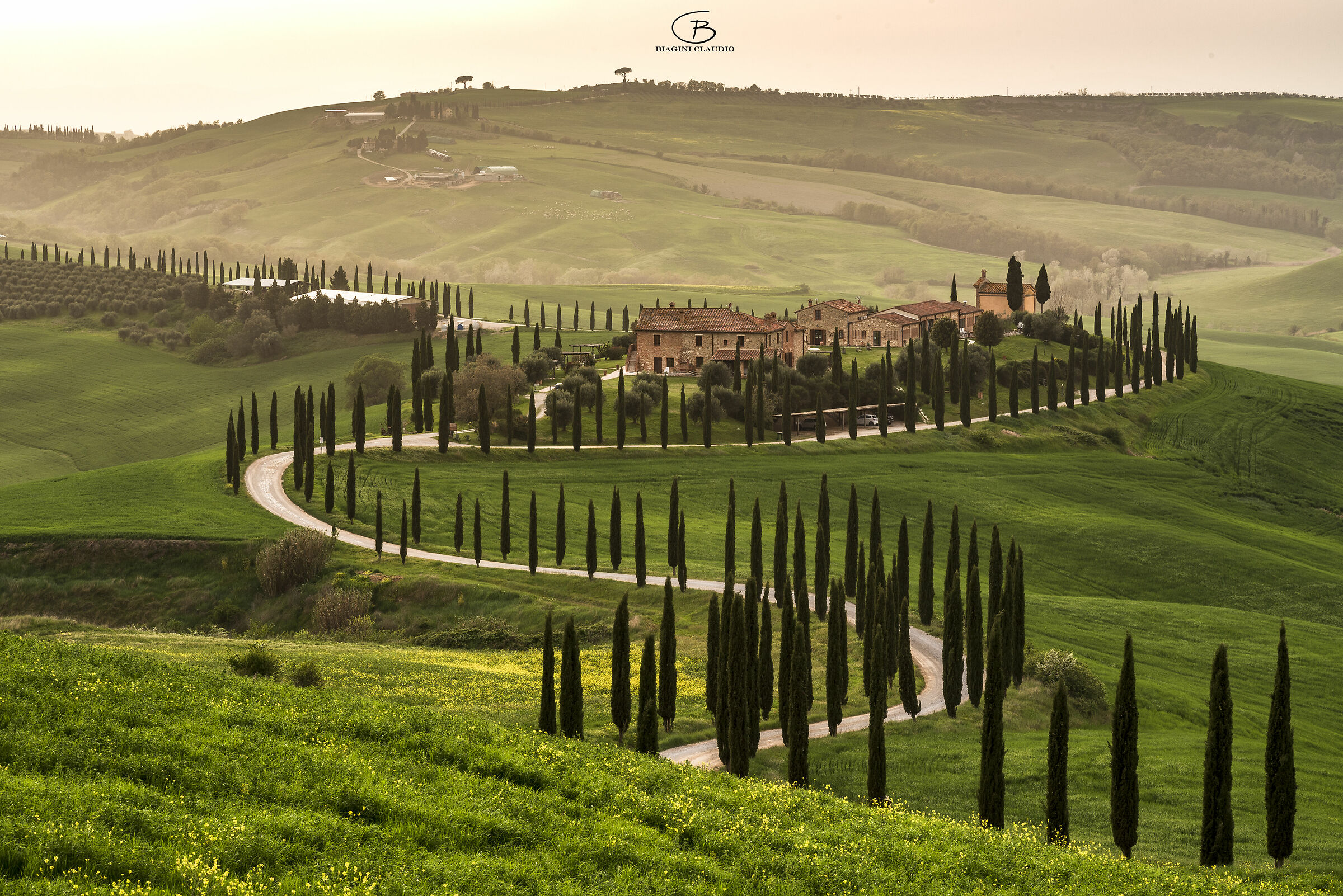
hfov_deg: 20.4
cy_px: 448
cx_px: 672
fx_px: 3732
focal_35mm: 100
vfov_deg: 13.7
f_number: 16
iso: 100
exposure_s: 1/15
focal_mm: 100
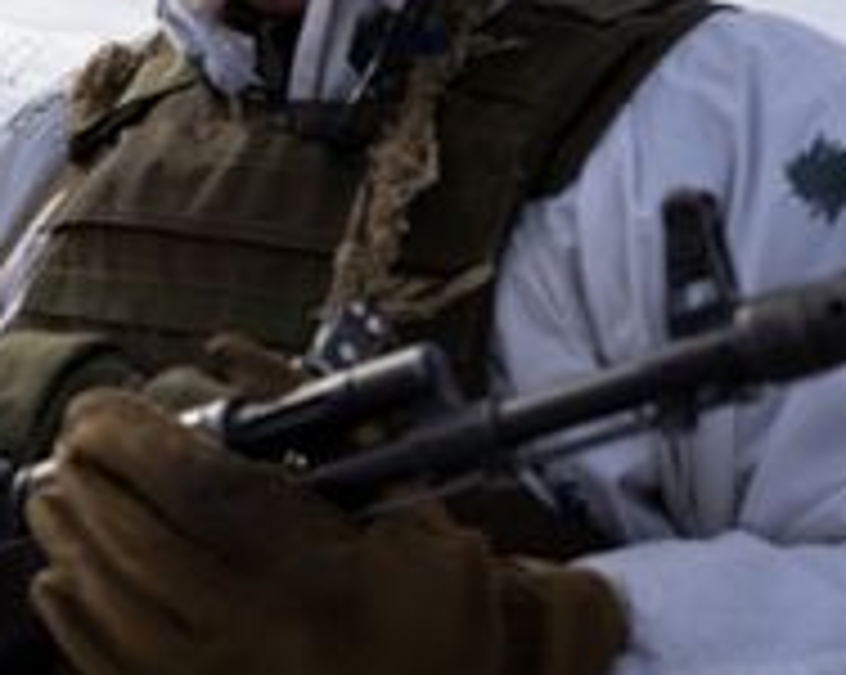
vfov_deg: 21.6
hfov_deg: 26.7
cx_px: 194
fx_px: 1751
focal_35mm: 70
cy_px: 164
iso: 3200
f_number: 8
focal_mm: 35
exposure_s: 1/12800
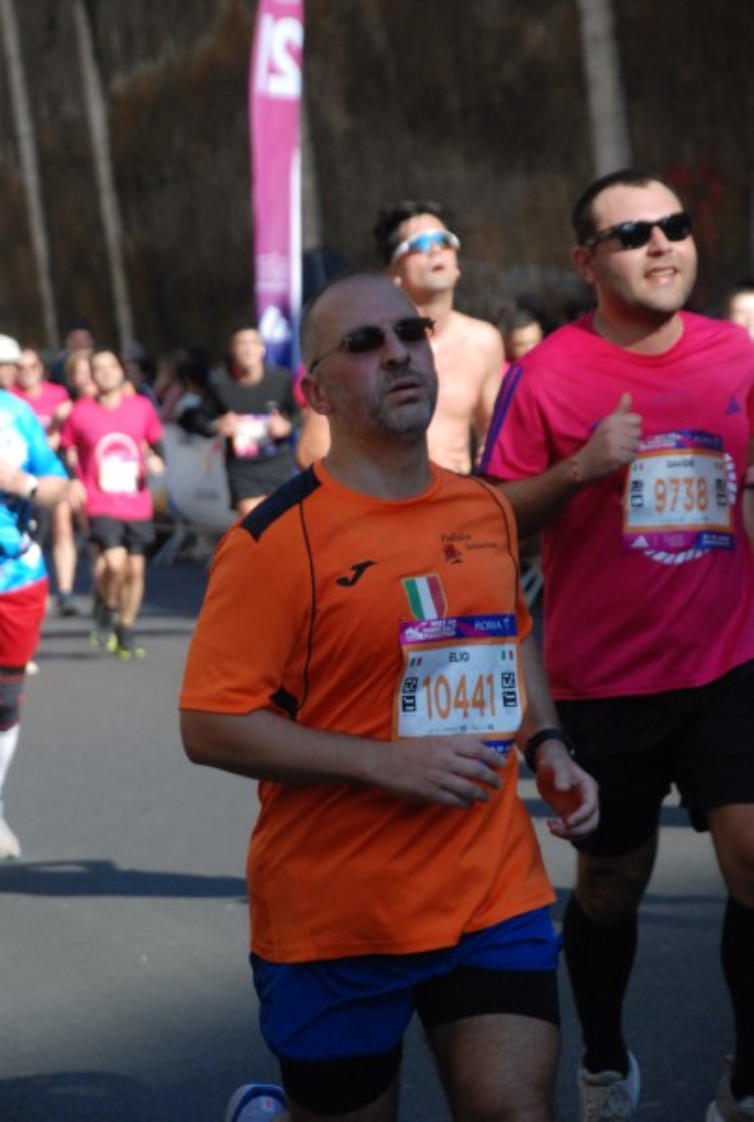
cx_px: 377
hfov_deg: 9.2
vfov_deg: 13.7
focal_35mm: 150
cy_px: 561
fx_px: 4688
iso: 1000
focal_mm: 100
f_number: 5.6
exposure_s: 1/1600
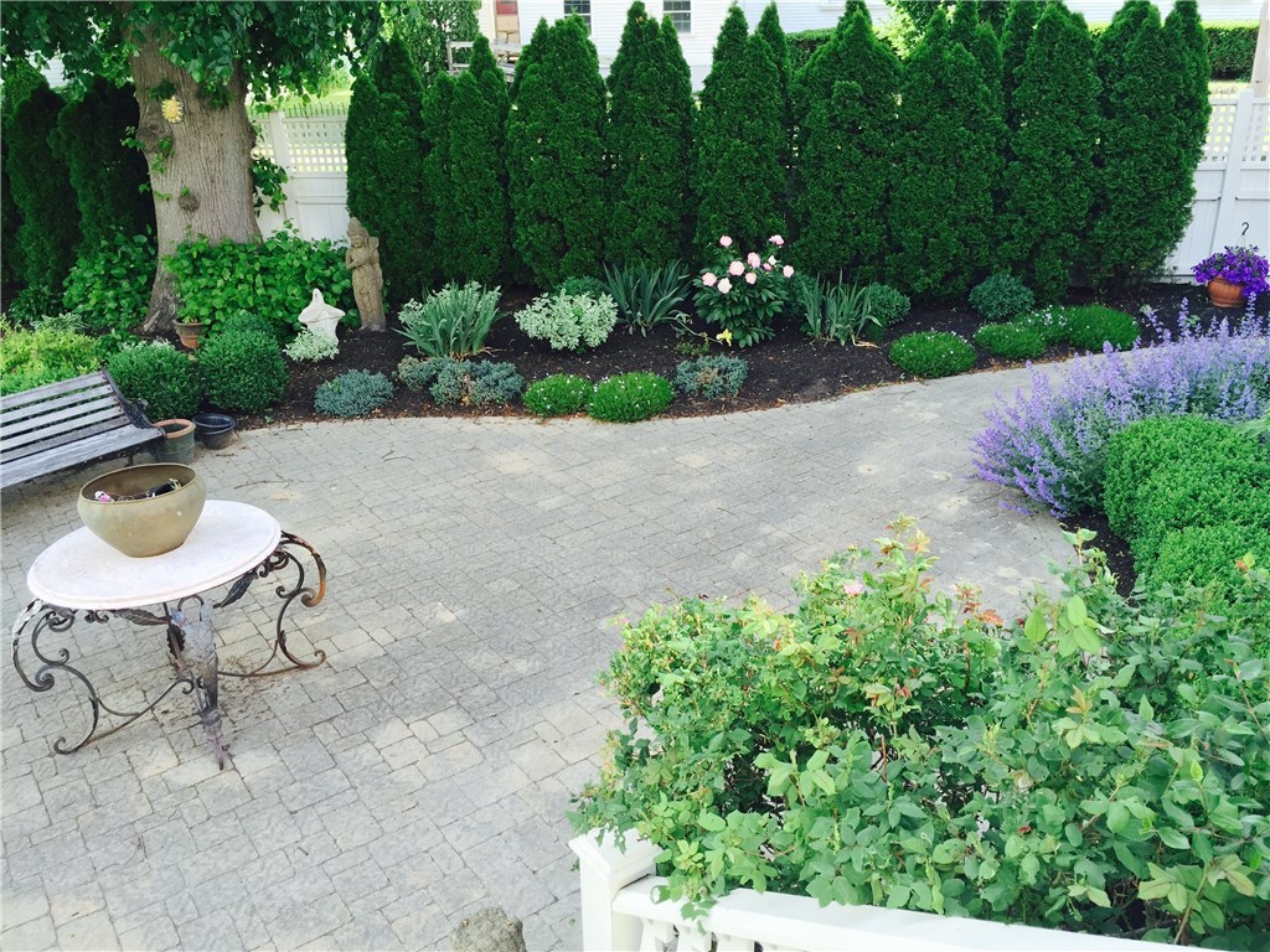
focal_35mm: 29
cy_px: 476
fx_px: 1064
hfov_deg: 61.7
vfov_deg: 48.2
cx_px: 635
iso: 32
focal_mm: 4.15
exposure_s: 1/120
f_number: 2.2
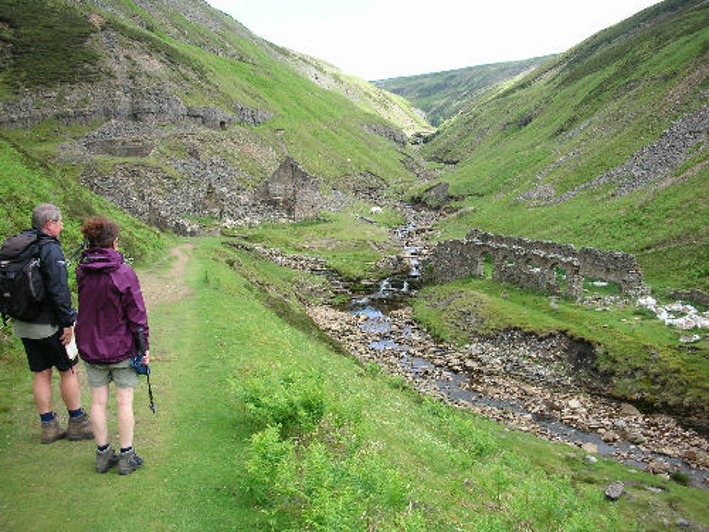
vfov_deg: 40.7
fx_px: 717
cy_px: 266
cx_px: 354
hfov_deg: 52.6
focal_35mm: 35
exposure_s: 1/170
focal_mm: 5.8
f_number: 3
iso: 50
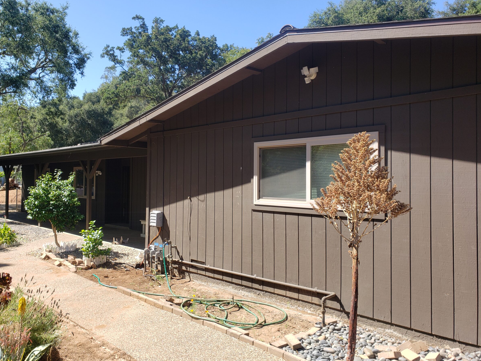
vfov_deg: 49.7
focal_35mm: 28
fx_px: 389
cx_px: 225
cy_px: 173
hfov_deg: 63.4
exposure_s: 1/642
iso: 50
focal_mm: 4.3
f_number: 2.4
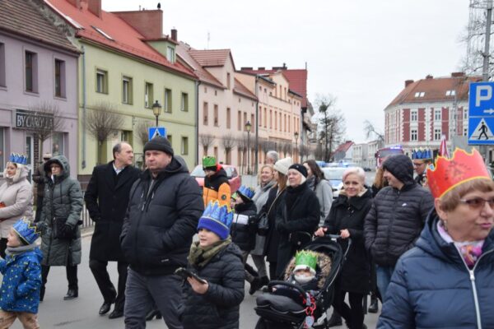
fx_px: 782
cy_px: 164
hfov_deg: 35.1
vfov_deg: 23.8
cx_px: 247
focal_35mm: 57
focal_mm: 38
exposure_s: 1/200
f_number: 7.1
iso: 400
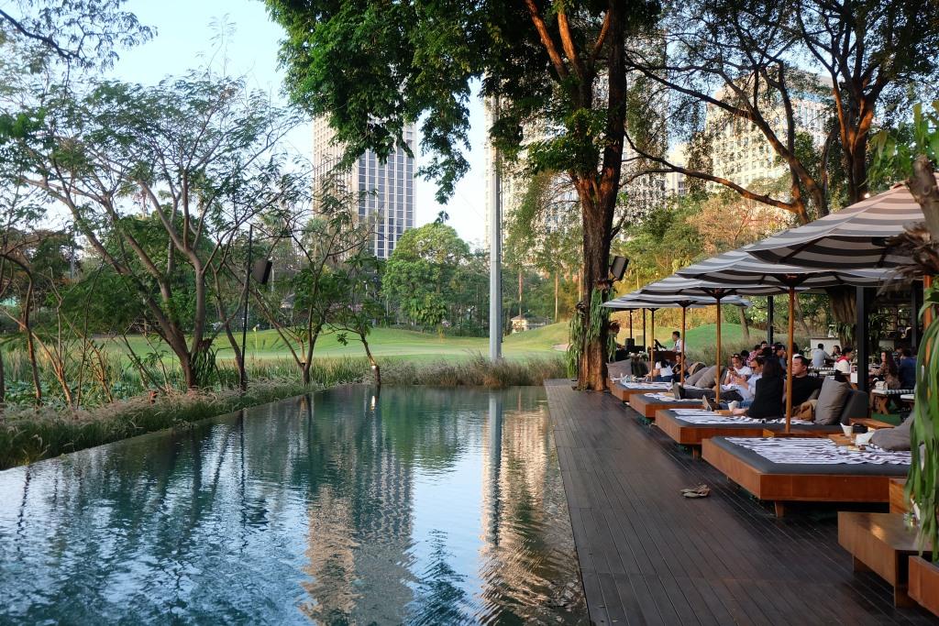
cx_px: 470
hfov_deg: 61.9
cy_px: 313
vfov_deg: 43.6
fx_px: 783
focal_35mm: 30
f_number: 3.8
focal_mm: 20.1
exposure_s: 1/105
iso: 400
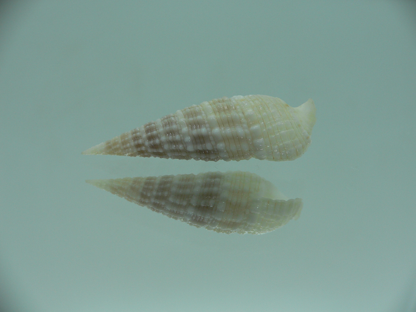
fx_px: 421
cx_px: 208
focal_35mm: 35
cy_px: 156
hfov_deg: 52.6
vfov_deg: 40.7
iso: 80
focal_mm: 4.6
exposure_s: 1/80
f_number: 2.8
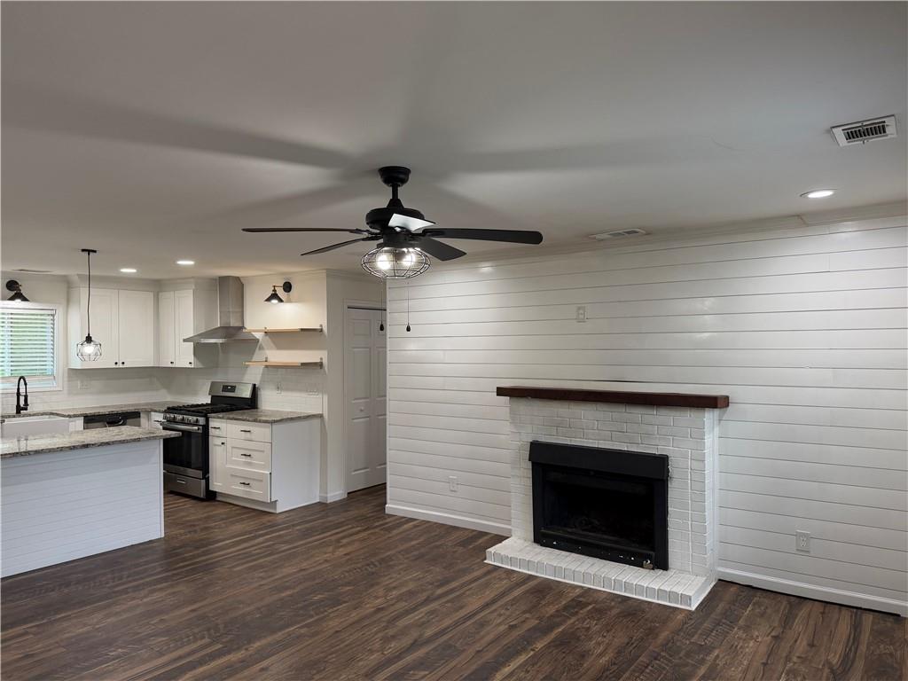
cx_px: 454
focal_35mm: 24
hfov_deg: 71.6
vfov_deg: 56.8
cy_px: 340
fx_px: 630
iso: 200
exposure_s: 1/120
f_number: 1.78
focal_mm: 6.76
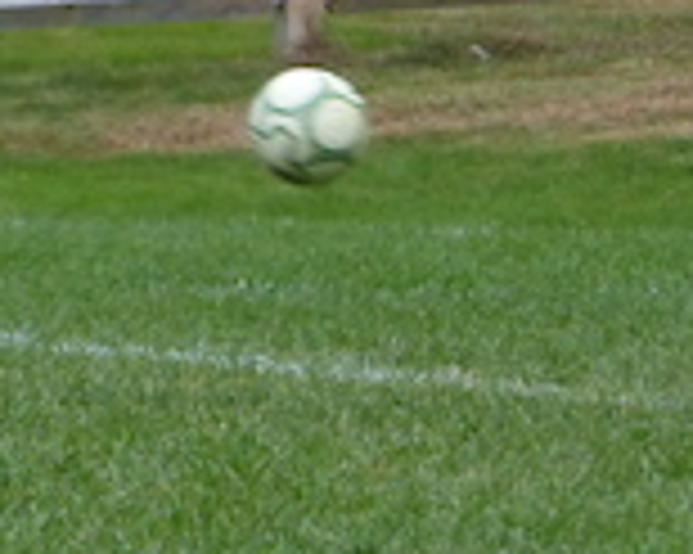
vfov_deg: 2.0
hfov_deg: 2.5
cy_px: 45
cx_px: 794
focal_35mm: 769
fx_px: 15762
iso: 320
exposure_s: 1/500
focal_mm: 41.1
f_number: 2.8
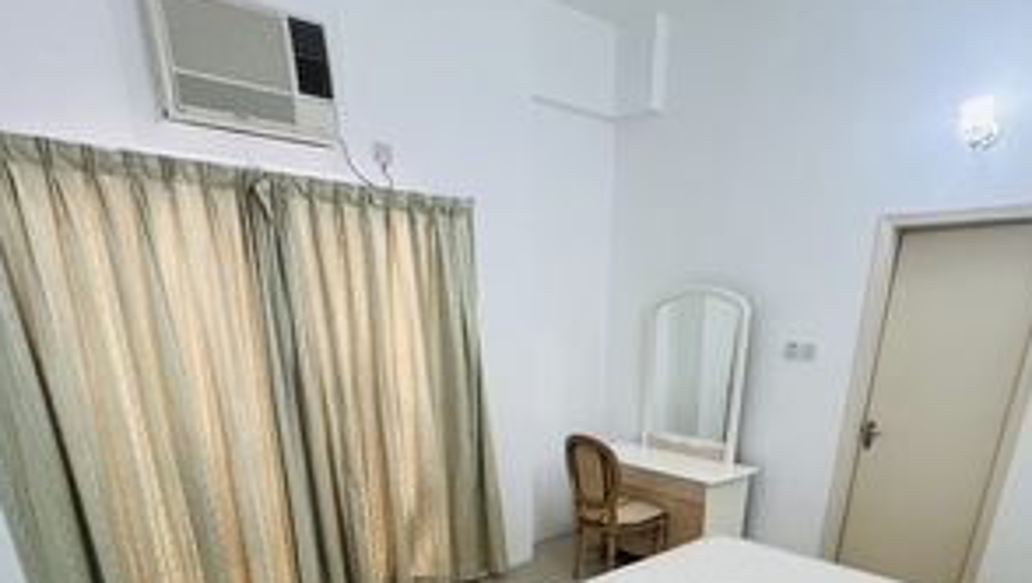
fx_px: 603
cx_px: 560
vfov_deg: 44.0
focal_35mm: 22
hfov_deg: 81.0
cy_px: 585
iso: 250
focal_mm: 1.57
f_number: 1.8
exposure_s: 1/100
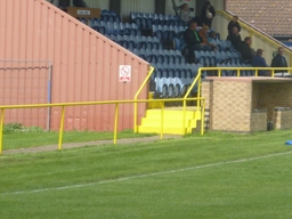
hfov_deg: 8.1
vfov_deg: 6.1
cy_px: -32
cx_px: 281
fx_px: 2058
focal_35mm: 244
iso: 80
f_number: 4.3
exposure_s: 1/400
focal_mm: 17
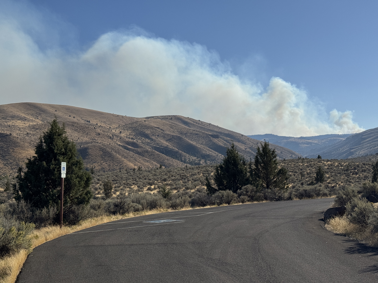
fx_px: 524
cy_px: 142
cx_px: 189
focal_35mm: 48
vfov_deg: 30.3
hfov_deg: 39.7
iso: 50
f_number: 1.78
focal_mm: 6.76
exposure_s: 1/15385
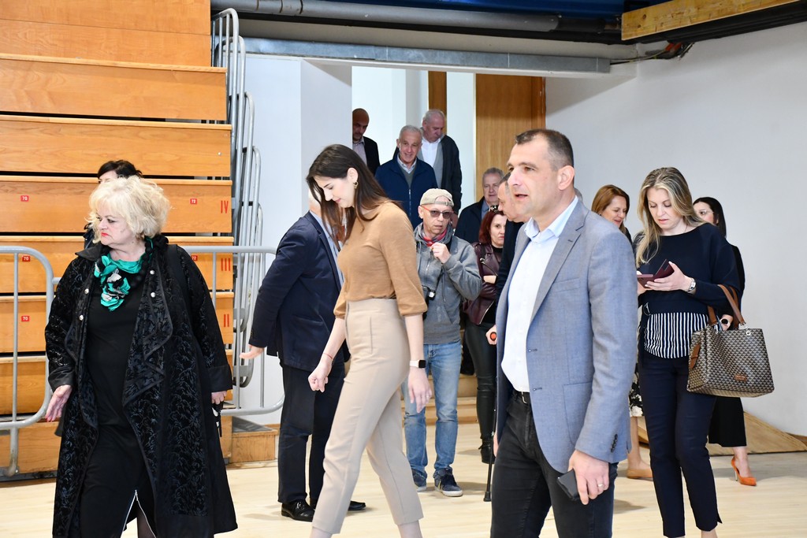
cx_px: 404
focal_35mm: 72
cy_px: 269
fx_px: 1614
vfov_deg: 18.9
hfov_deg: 28.1
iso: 2800
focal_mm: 48
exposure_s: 1/125
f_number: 4.5
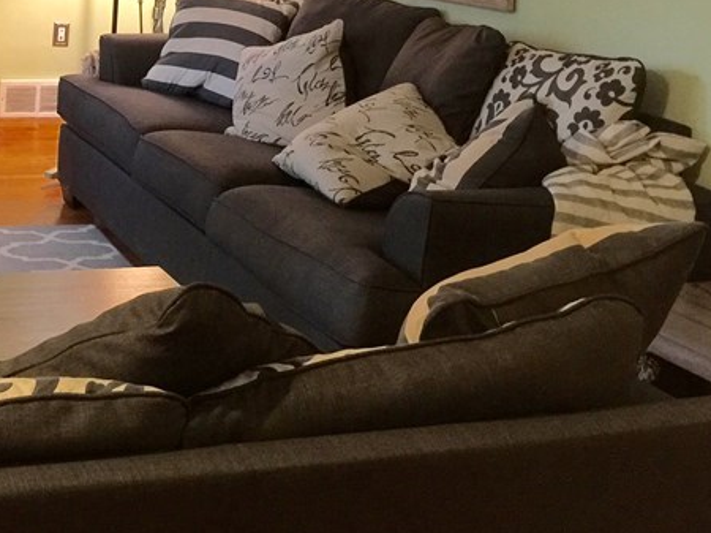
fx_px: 1355
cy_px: -33
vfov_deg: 21.3
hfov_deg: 27.6
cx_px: -9
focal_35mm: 66
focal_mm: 4.15
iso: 100
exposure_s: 1/10
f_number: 2.2
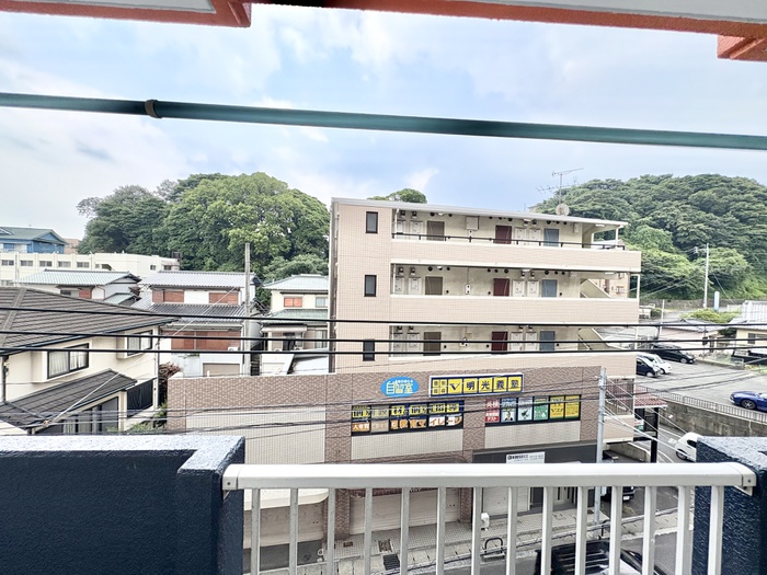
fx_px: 310
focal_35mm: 14
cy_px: 288
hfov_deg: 102.1
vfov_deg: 85.7
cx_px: 384
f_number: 2.2
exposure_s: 1/231
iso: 64
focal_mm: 2.22
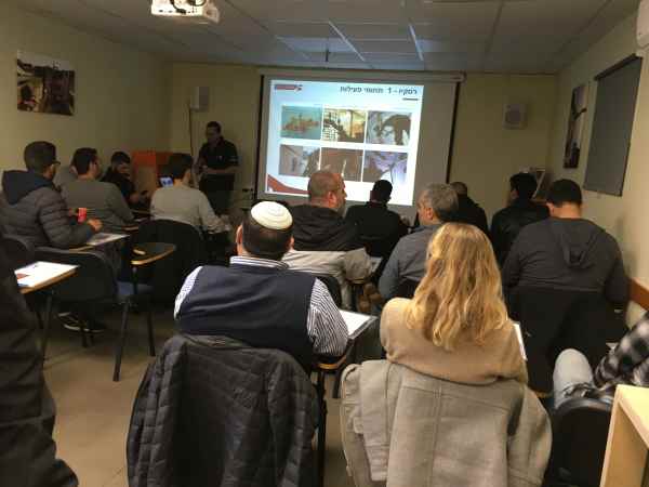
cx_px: 324
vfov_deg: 48.2
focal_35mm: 29
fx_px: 544
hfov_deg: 61.7
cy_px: 244
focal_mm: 4.15
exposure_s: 1/33
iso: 100
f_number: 2.2
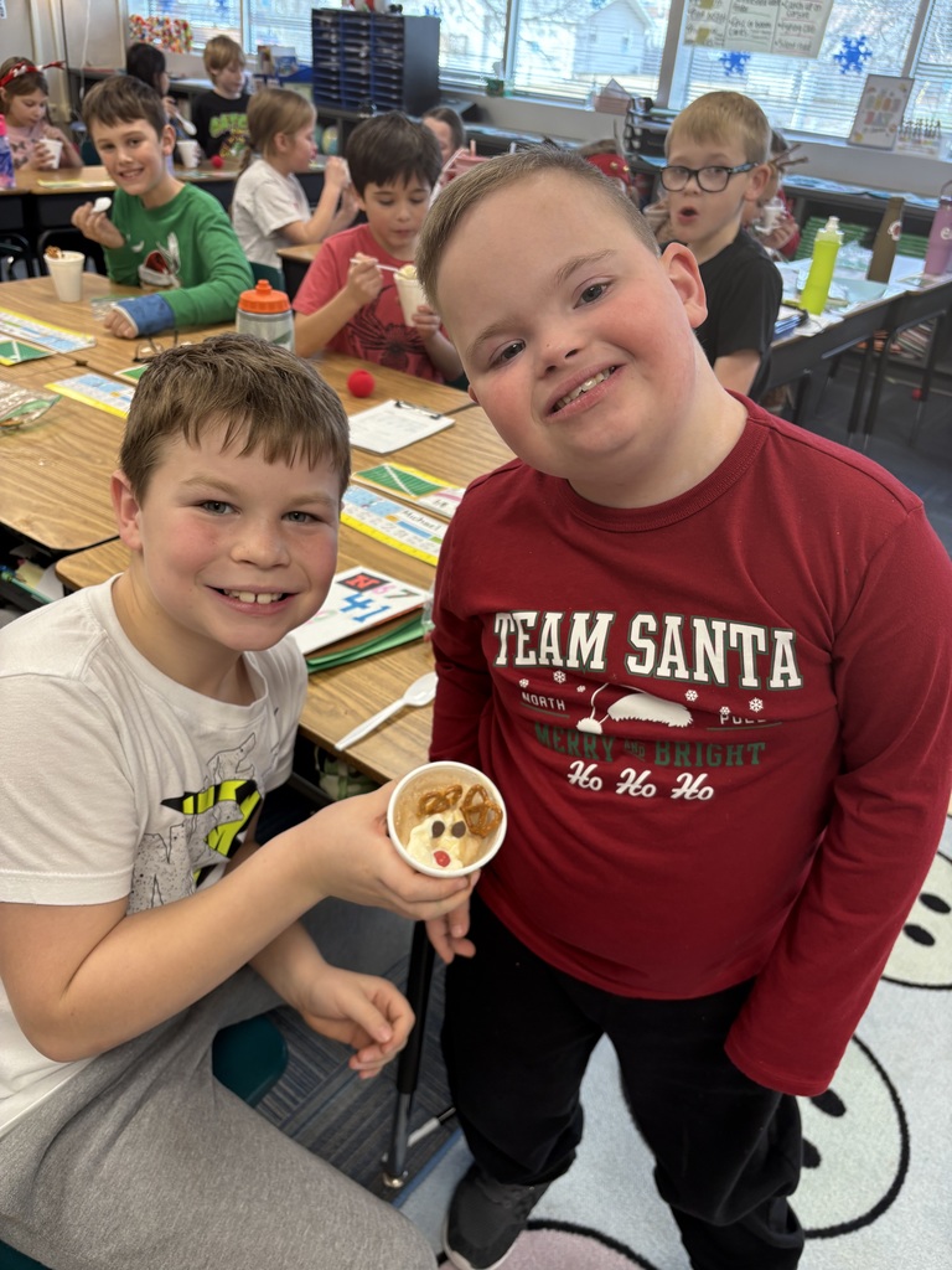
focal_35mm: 26
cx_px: 476
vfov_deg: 67.3
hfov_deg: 53.1
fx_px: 953
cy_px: 635
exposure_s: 1/75
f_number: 1.6
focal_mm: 5.96
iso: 100
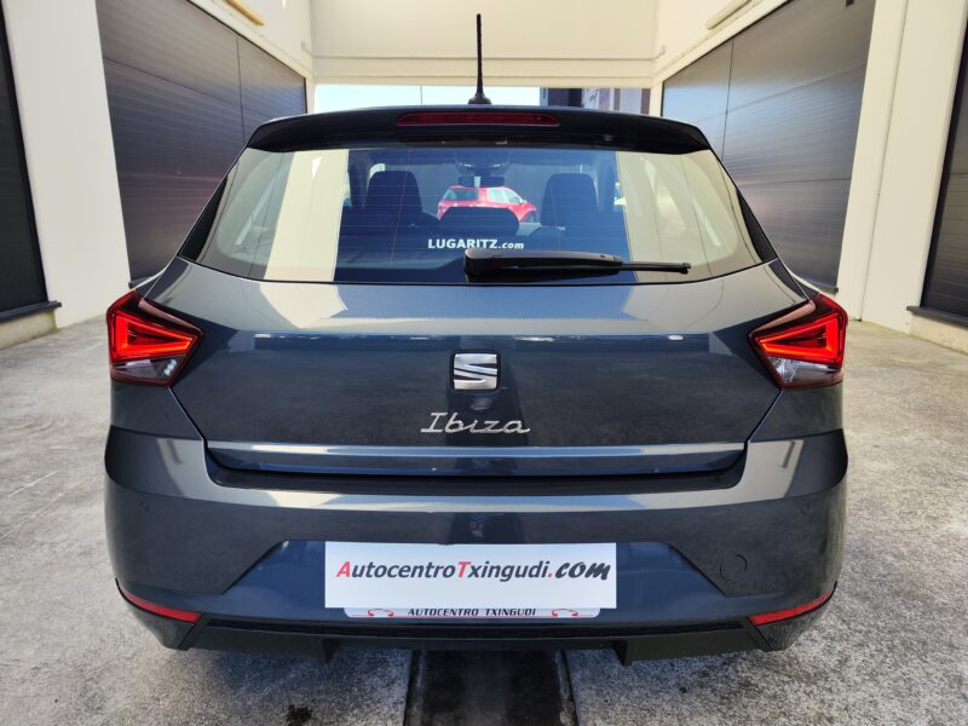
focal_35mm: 23
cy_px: 363
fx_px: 643
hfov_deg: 73.9
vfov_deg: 58.9
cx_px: 484
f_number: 1.69
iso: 50
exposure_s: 1/288
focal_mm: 7.01
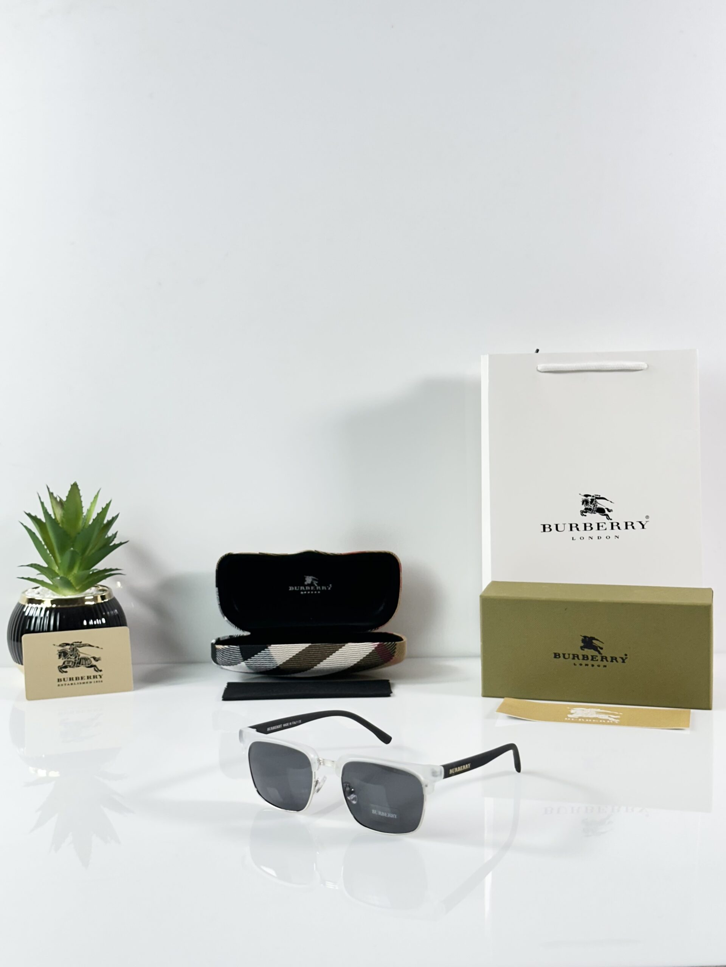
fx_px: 1342
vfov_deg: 39.7
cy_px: 484
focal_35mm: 48
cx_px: 363
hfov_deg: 30.3
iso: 100
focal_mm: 6.86
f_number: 1.78
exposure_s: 1/100
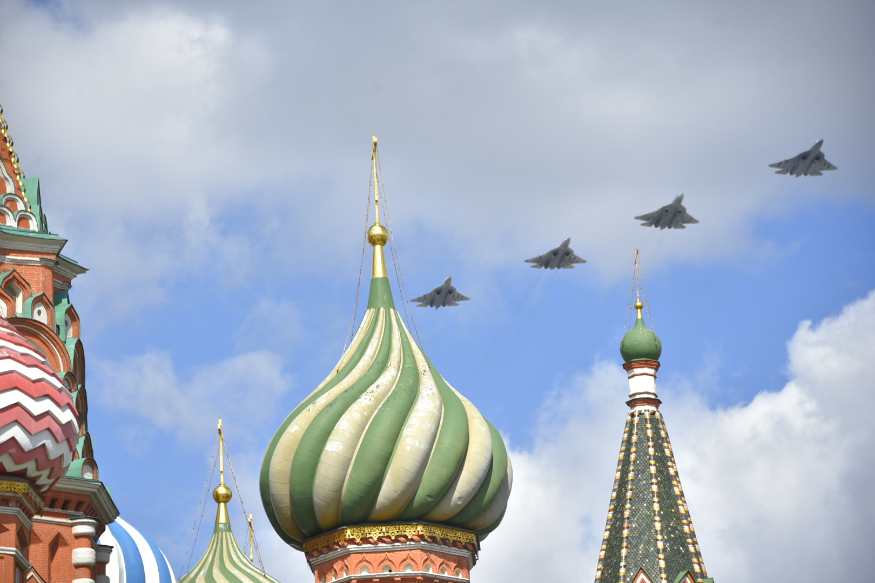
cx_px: 438
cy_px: 292
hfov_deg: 11.4
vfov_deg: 7.6
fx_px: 4375
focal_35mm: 180
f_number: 6.7
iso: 160
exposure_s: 1/500
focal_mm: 180
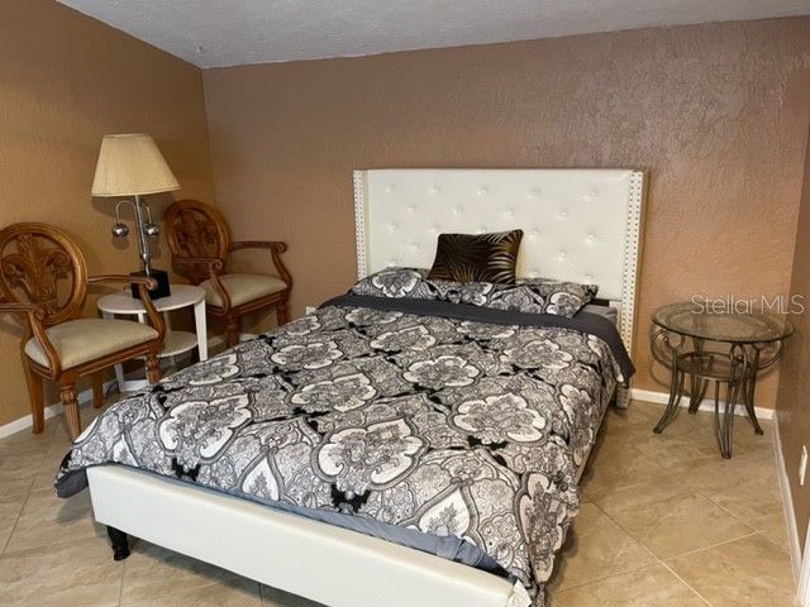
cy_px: 304
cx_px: 405
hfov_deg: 67.3
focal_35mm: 26
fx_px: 608
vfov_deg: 53.1
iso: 400
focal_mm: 4.2
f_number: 1.6
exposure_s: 1/40
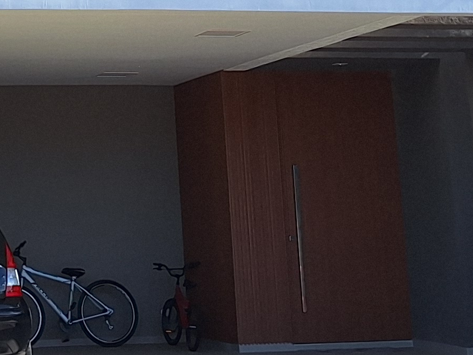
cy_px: -46
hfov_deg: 18.1
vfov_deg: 13.8
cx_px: -40
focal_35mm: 105
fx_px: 1434
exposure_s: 1/1712
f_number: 1.8
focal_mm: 5.54
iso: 40
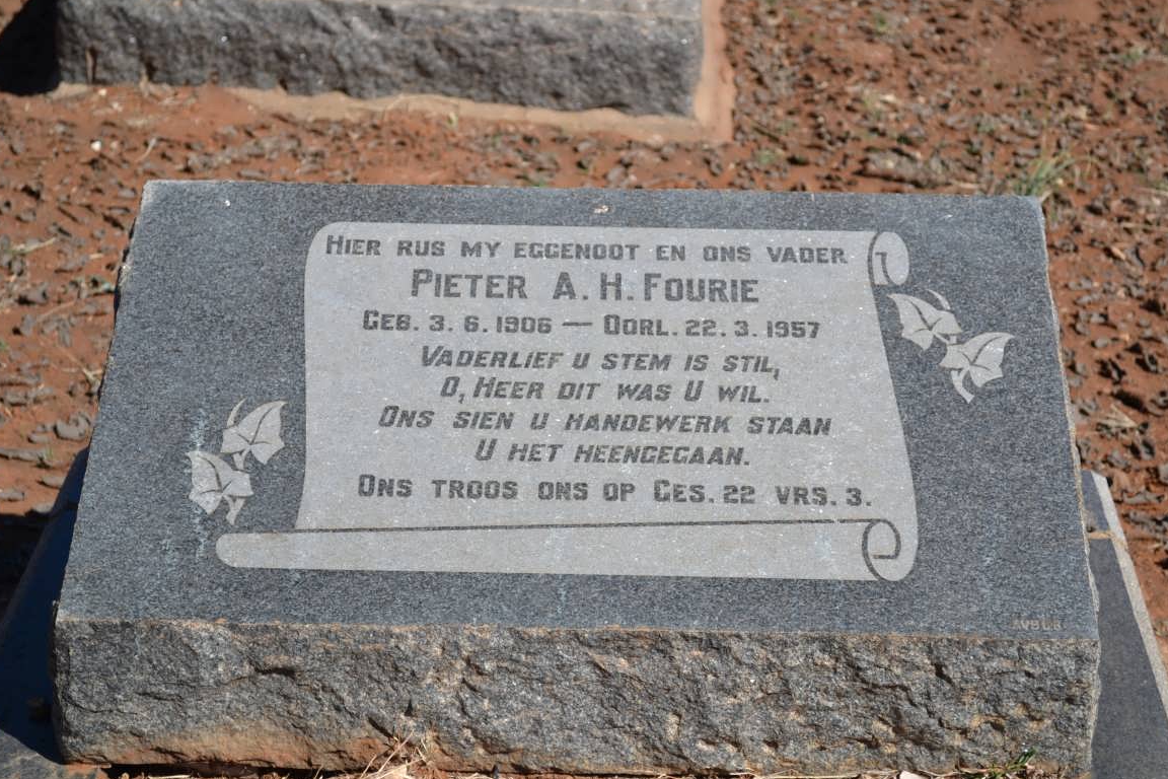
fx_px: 2433
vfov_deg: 18.2
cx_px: 564
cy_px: 396
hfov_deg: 27.0
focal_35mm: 75
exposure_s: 1/125
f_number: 5.6
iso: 100
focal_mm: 48
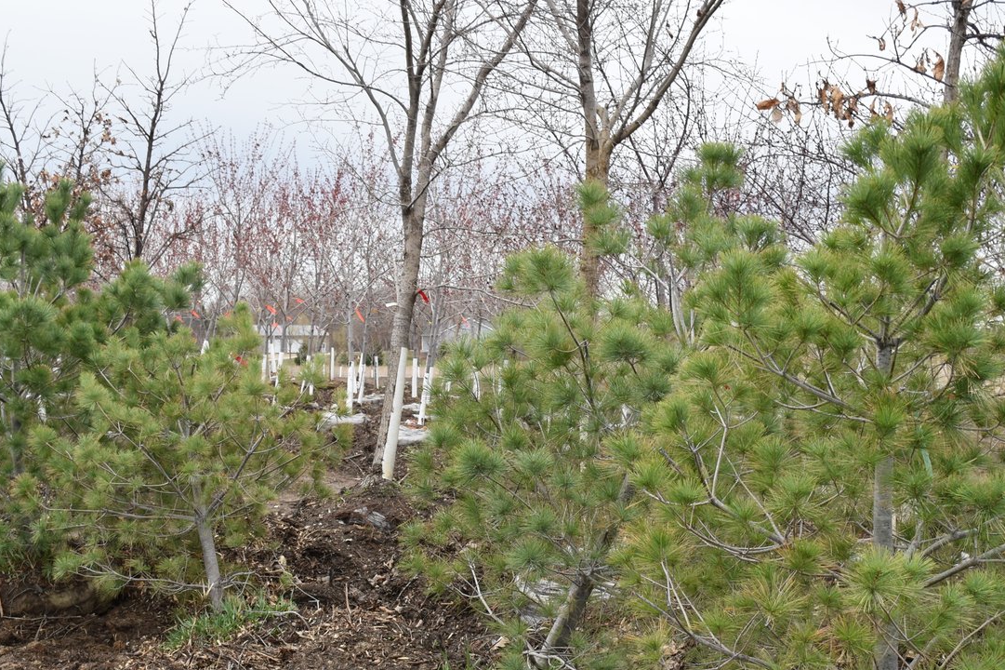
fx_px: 1451
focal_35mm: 52
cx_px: 534
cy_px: 469
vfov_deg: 25.8
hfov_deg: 38.2
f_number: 6.3
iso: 200
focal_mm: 22
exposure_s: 1/250
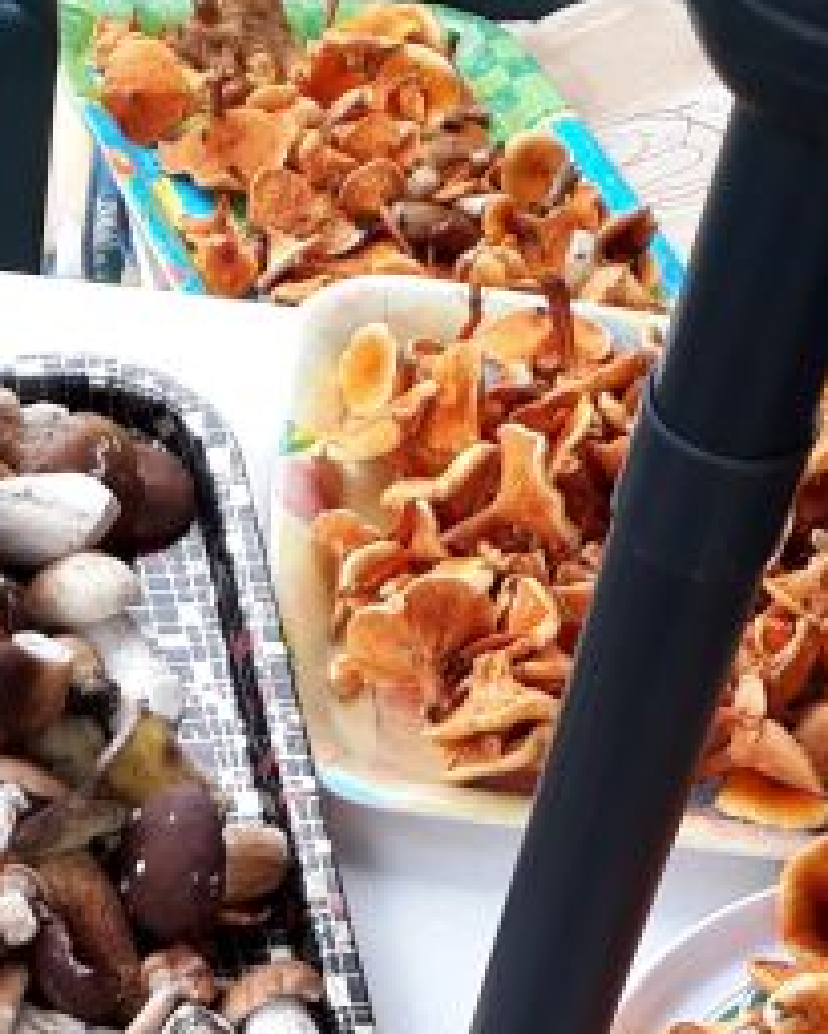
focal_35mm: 103
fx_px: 3153
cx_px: 307
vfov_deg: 17.7
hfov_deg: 14.9
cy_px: 1244
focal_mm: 3.6
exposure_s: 1/103
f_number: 1.9
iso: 40
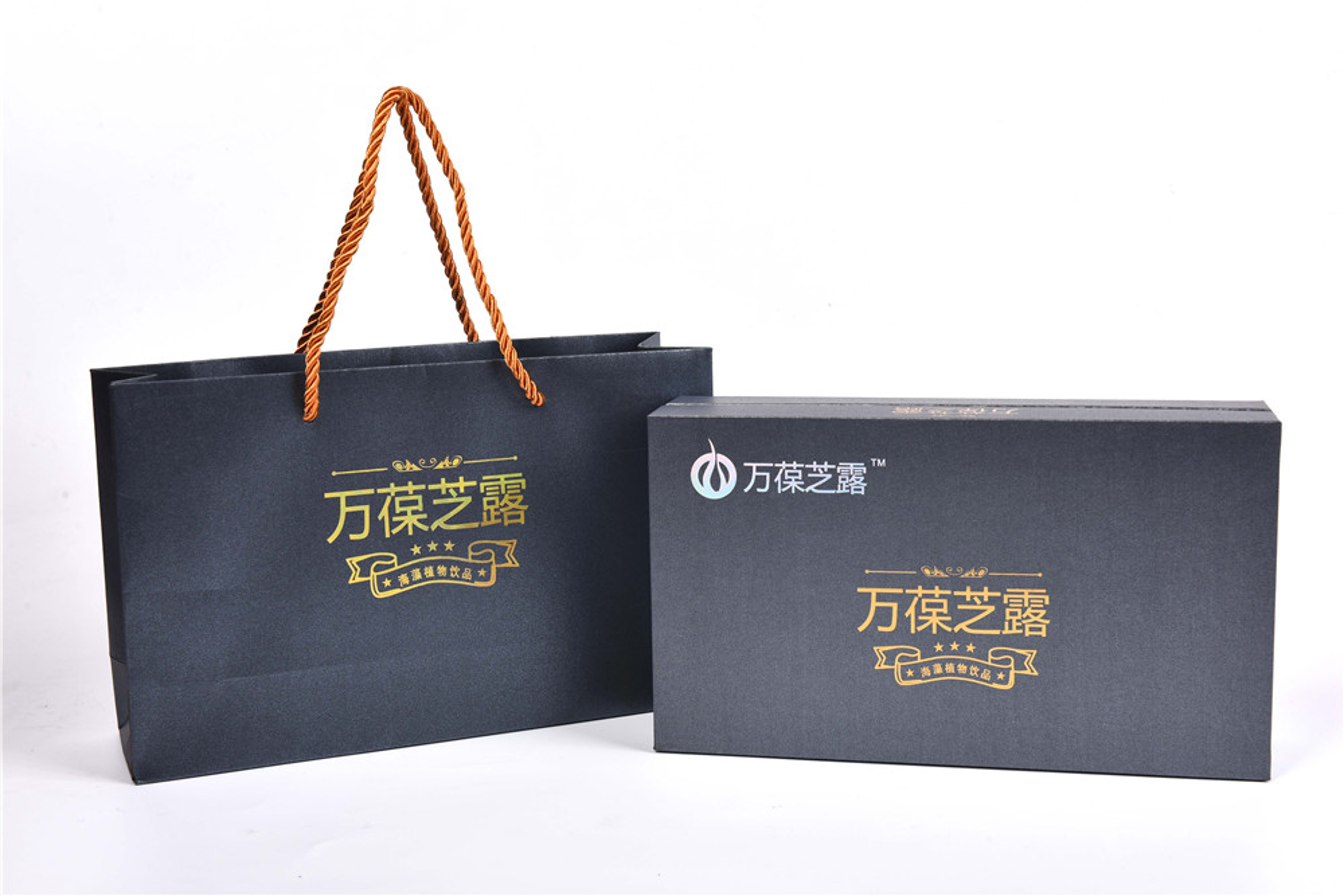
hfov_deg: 39.6
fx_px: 1867
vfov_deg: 27.0
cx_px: 672
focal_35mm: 50
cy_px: 448
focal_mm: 50
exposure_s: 1/125
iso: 160
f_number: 13
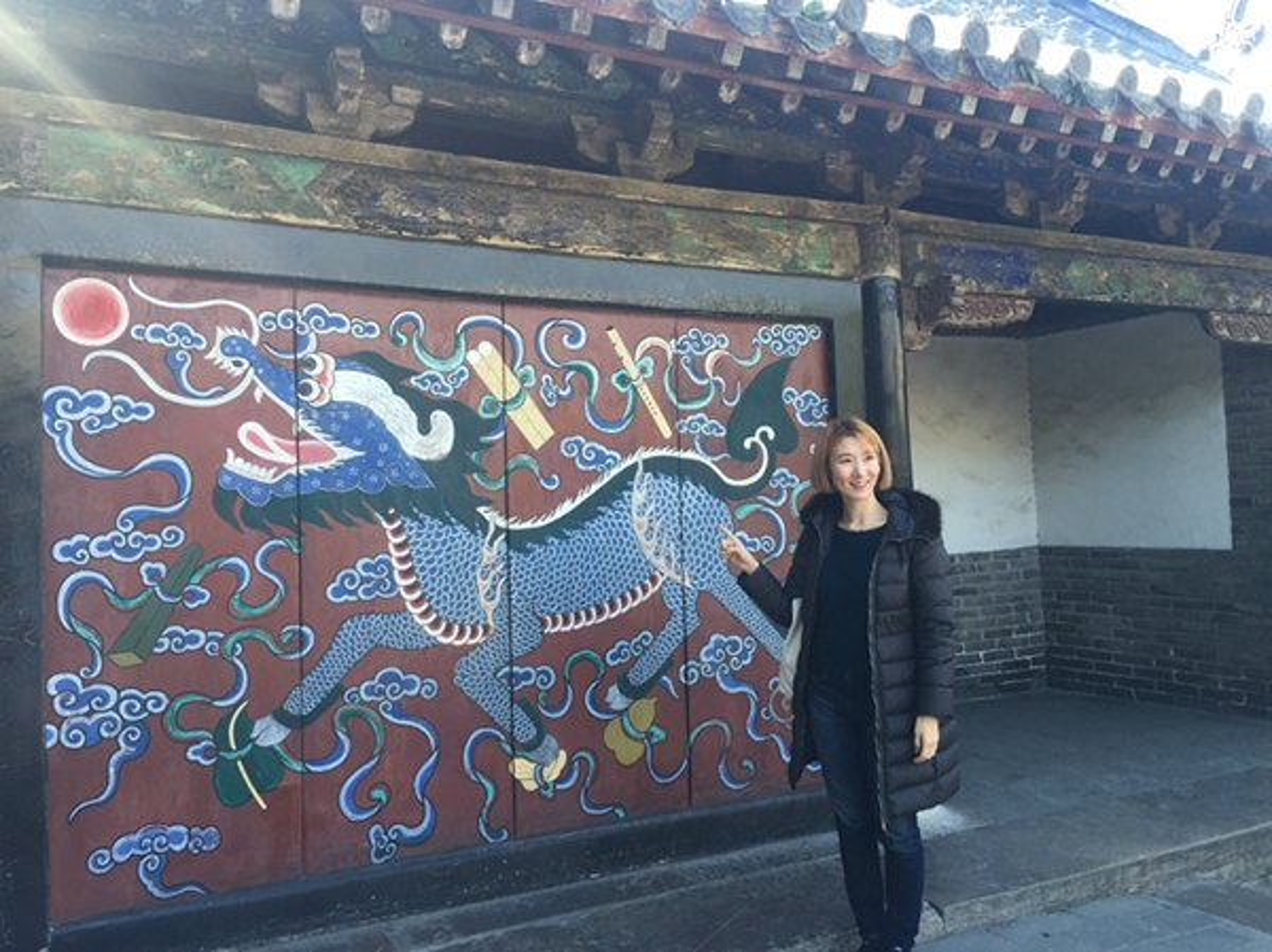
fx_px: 1065
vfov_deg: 48.2
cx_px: 636
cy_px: 476
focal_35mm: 29
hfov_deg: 61.7
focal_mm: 4.15
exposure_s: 1/120
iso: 40
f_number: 2.2
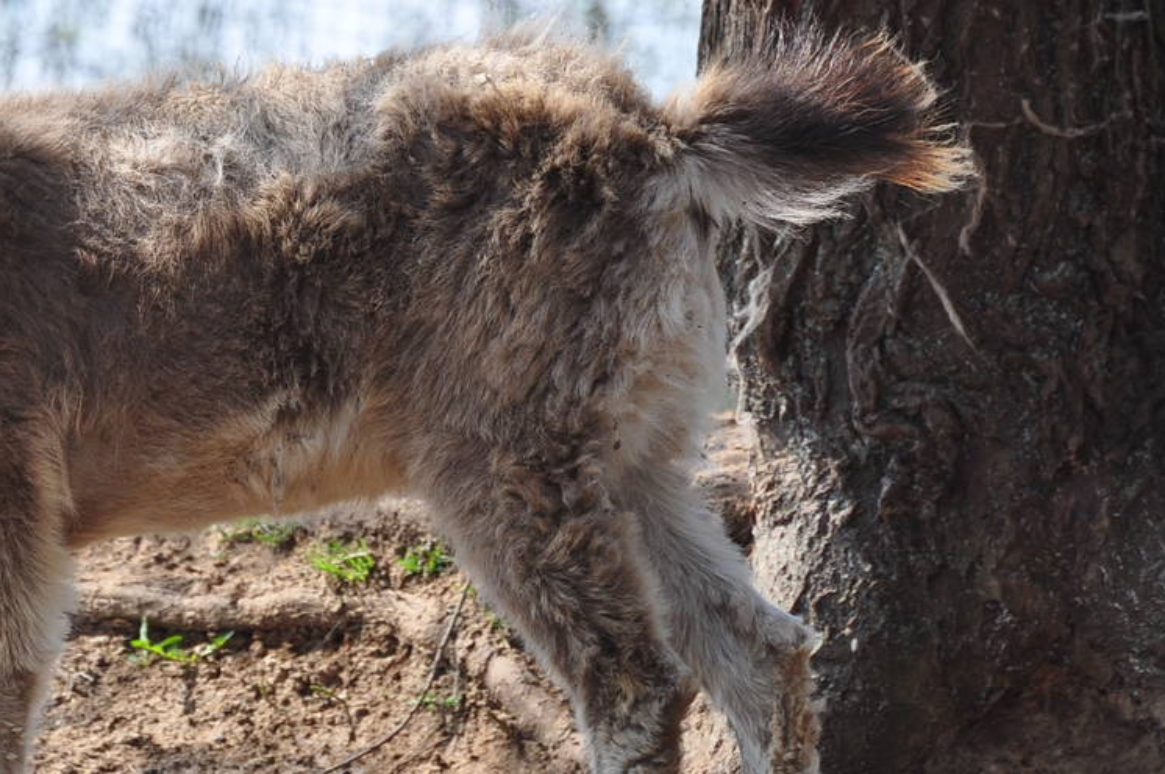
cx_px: 198
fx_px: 31200
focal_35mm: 965
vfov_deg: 1.4
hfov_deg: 2.1
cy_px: 305
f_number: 8
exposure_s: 1/200
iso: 200
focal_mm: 300
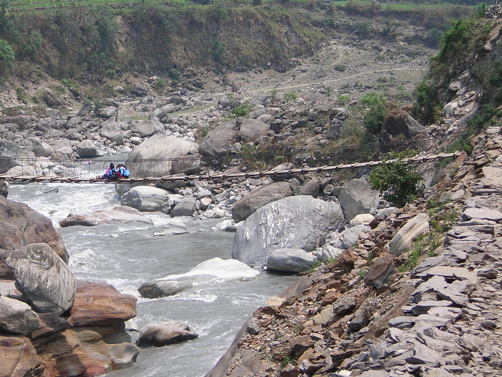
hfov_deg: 18.7
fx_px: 1508
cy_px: 172
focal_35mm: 104
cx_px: 101
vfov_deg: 14.2
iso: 50
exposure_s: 1/330
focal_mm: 10.8
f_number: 3.9
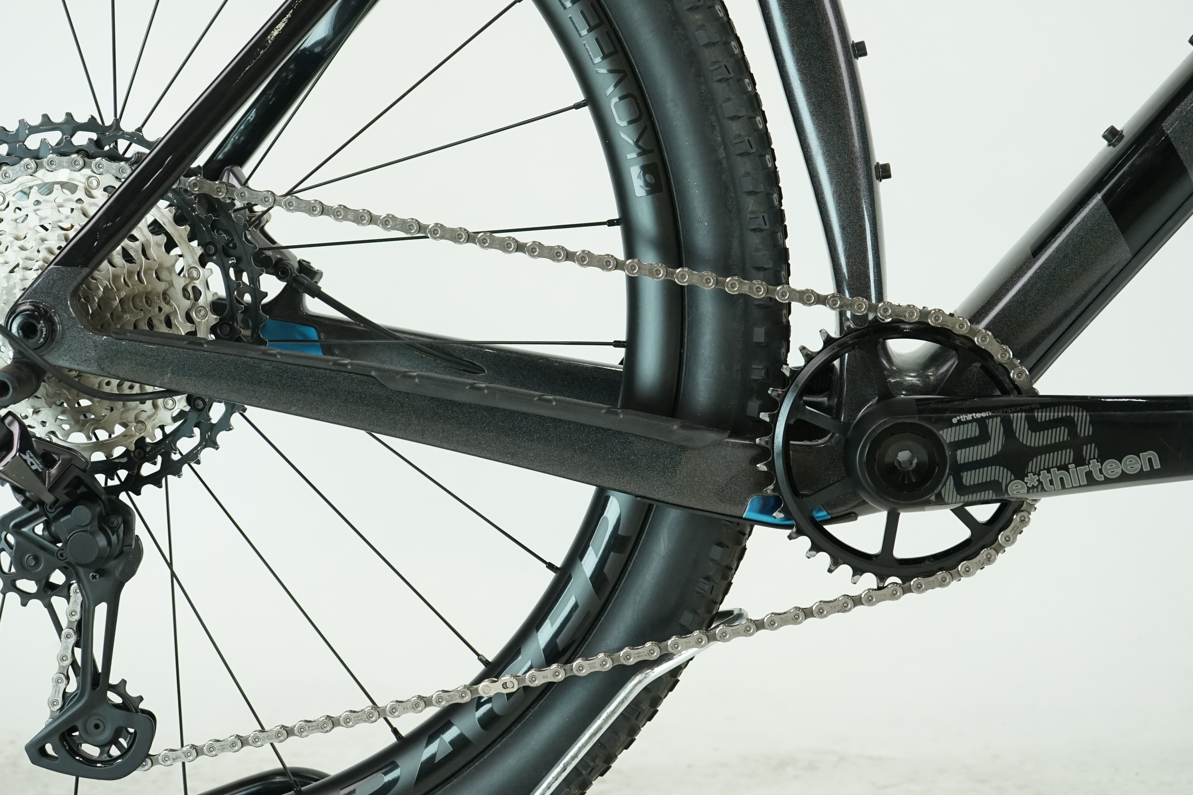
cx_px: 586
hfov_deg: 32.9
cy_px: 305
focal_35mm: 61
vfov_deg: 22.2
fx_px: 2021
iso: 1600
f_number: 5.6
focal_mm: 49
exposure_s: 1/200
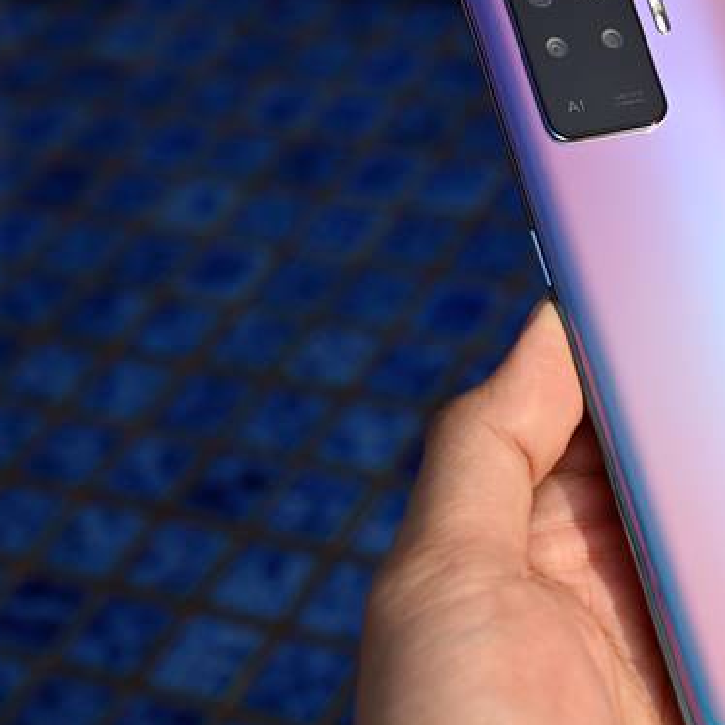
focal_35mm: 89
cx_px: 682
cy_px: 333
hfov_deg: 19.1
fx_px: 2109
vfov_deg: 19.5
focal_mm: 49
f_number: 6.3
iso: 100
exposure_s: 1/320
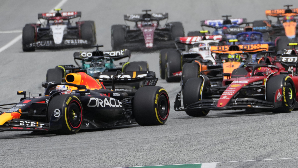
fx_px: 5847
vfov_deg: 1.6
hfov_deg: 2.9
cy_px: 73
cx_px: 214
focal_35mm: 740
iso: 400
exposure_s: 1/2000
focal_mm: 400
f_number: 7.1
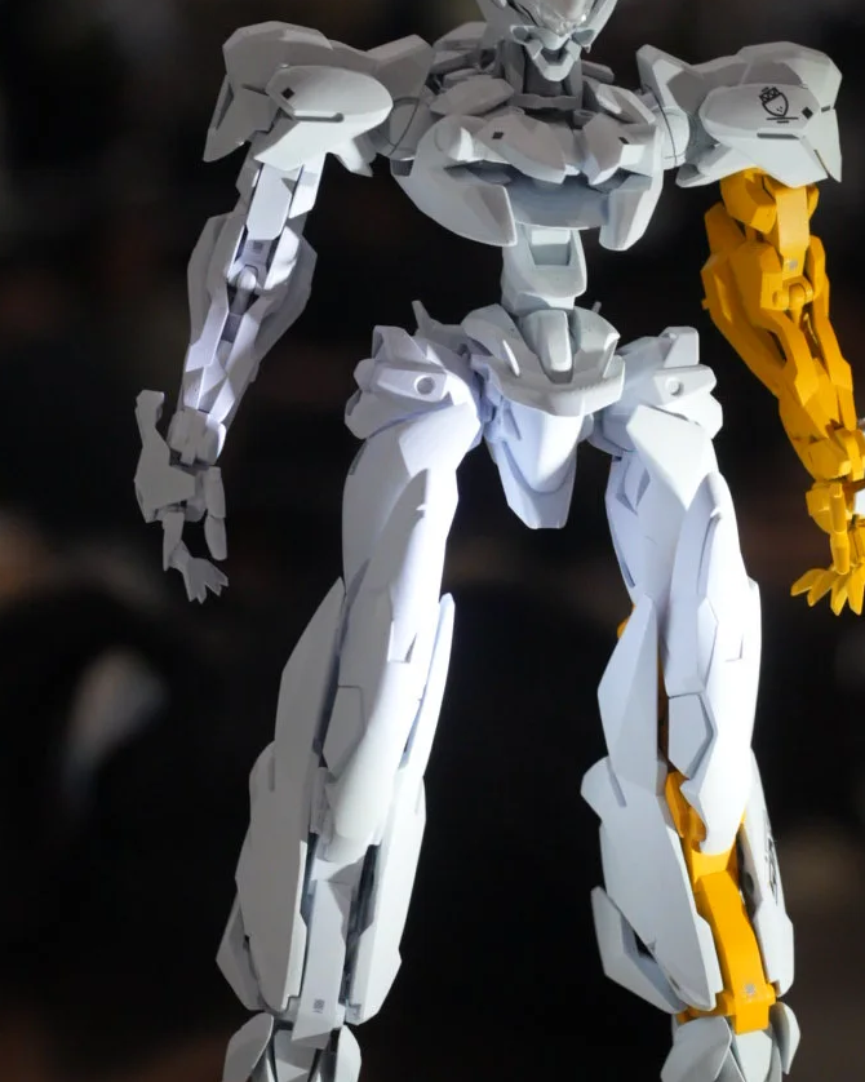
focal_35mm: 163
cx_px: 457
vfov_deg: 11.8
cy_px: 622
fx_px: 5218
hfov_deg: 9.5
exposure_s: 1/160
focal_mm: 60
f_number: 5
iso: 1250
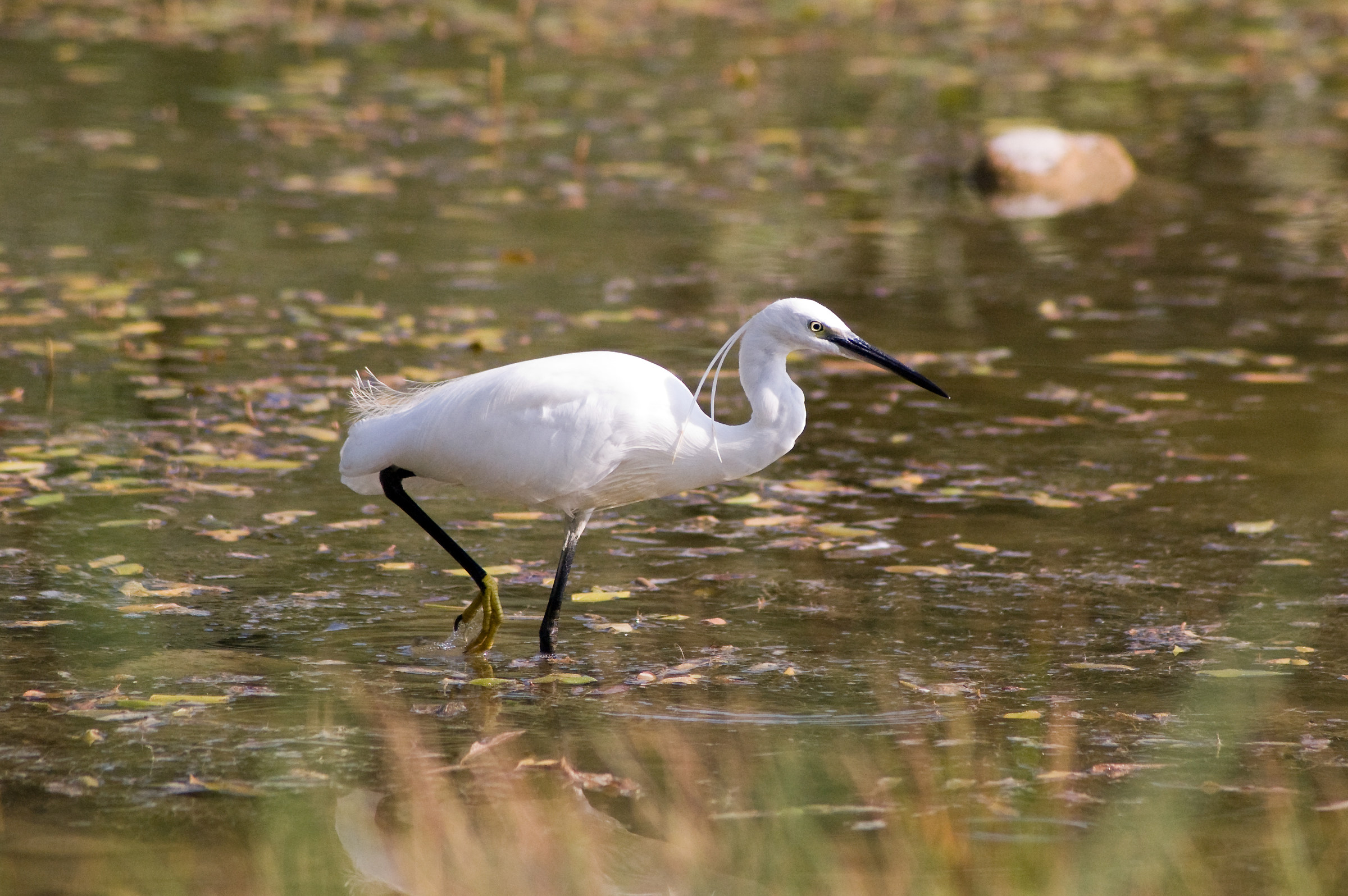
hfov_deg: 4.6
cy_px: 448
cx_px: 674
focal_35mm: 450
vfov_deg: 3.0
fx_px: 16836
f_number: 8
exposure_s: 1/2000
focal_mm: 300
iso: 1250
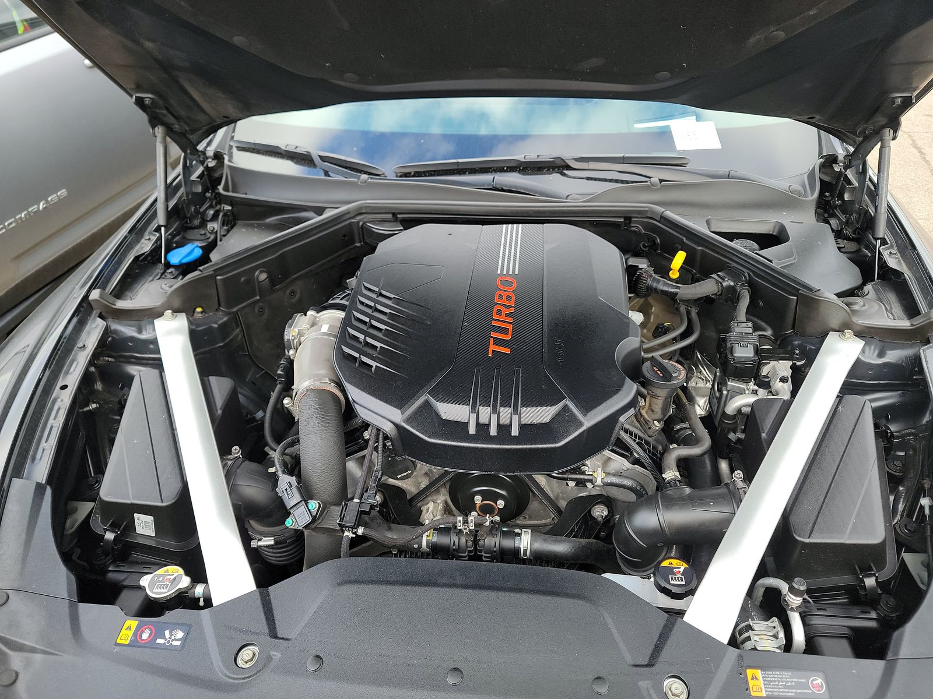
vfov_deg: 56.8
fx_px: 647
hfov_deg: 71.6
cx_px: 466
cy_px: 350
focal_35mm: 24
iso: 74
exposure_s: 1/119
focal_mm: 6.7
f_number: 1.8
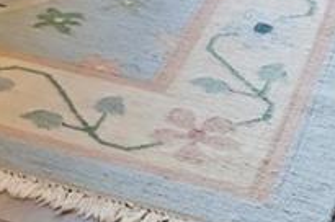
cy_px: -593
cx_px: 23
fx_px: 1198
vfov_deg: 7.9
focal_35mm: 129
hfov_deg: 15.7
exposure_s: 1/50
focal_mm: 11
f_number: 9
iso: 200
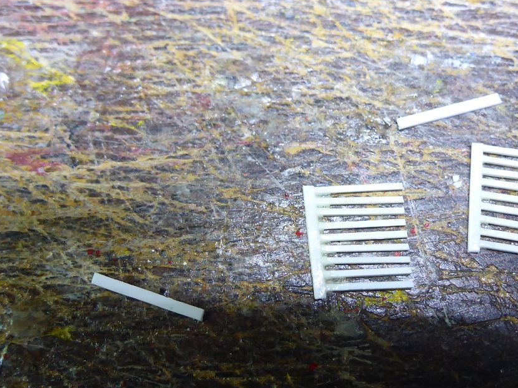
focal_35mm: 39
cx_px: 304
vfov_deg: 36.8
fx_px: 584
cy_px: 191
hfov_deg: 47.7
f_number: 3.3
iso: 400
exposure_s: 1/40
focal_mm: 4.9
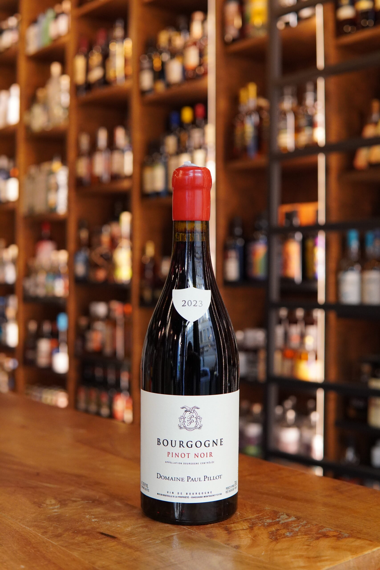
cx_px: 190
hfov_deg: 29.9
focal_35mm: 45
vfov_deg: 43.6
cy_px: 285
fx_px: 712
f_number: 3.2
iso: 1600
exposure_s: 1/160
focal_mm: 30
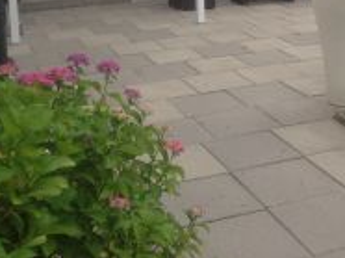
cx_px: 256
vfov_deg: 19.9
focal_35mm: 71
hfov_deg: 27.1
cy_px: -11
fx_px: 707
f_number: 2.4
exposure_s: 1/120
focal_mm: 4.12
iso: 50
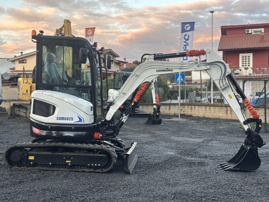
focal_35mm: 48
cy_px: 101
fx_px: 373
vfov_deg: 30.3
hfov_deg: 39.7
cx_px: 134
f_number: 1.78
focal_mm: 6.86
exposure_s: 1/121
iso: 64
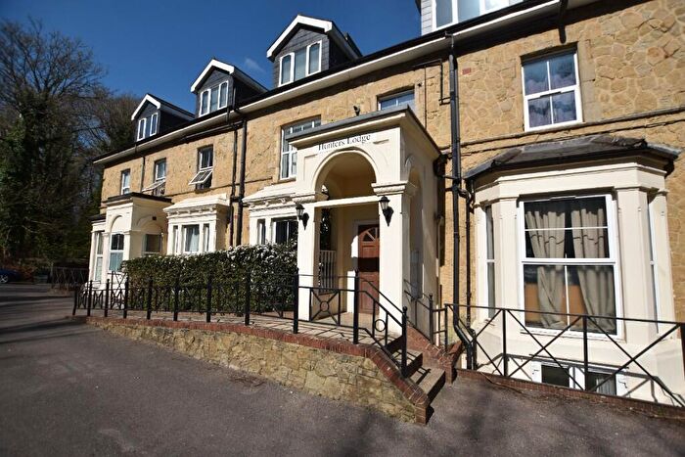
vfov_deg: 77.4
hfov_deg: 100.4
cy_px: 228
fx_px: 285
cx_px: 342
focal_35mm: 15
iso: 180
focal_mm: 10
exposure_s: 1/4000
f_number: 3.5
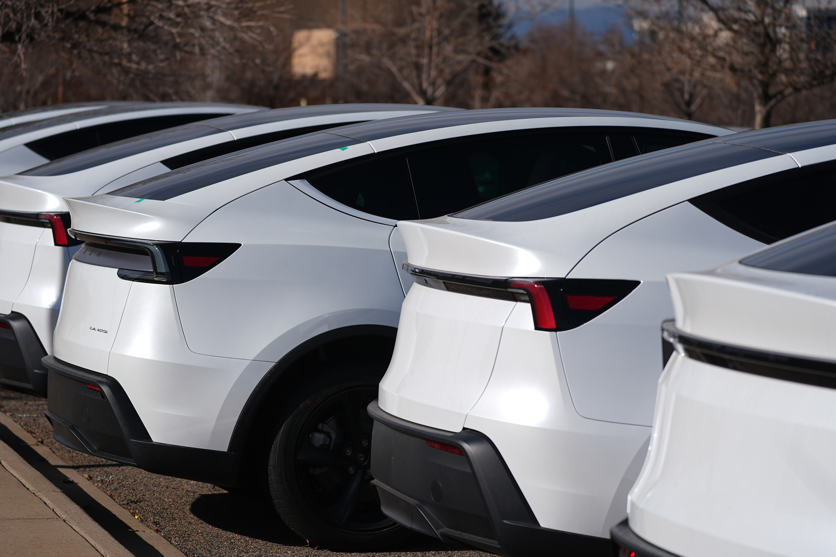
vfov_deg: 10.3
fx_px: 3088
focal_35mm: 133
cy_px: 278
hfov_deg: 15.4
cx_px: 418
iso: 200
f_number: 5
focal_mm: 133
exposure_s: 1/3200
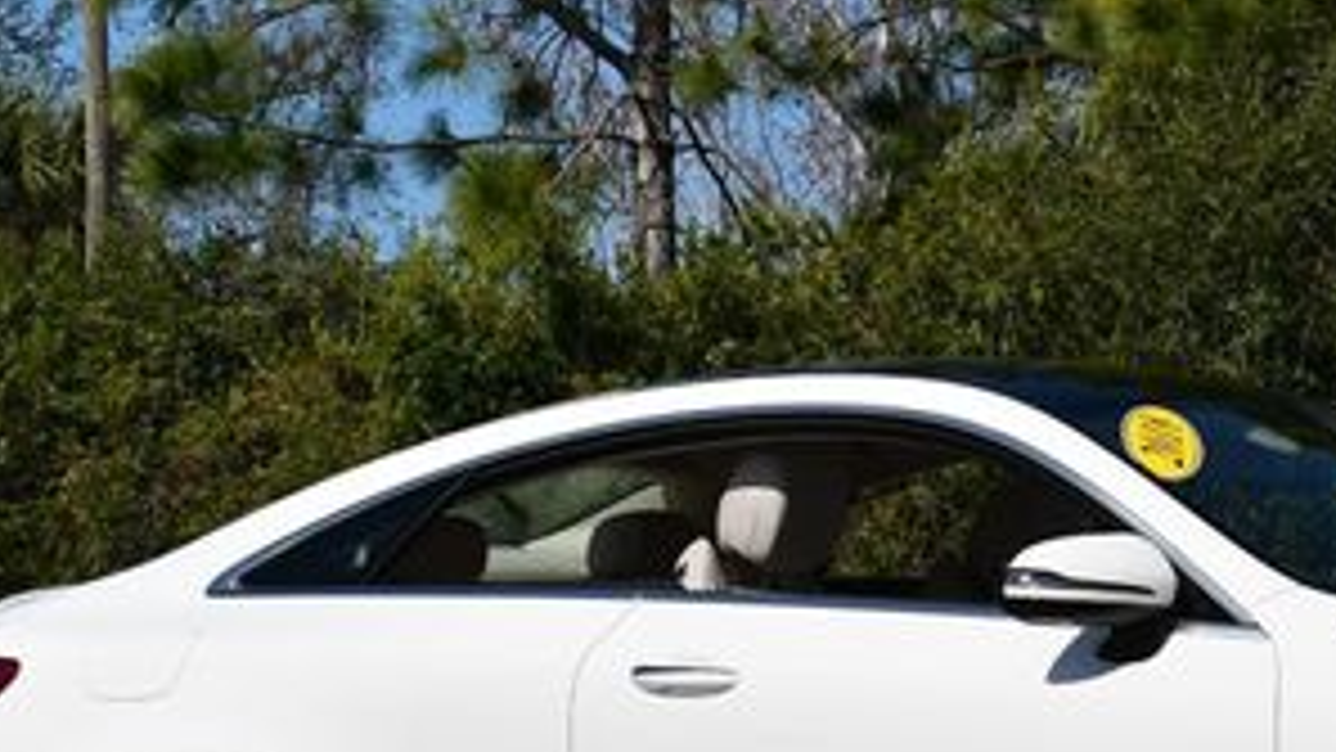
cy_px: 455
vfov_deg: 7.7
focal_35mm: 158
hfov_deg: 13.5
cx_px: 1188
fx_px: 5597
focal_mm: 35
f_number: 10
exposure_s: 1/400
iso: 100
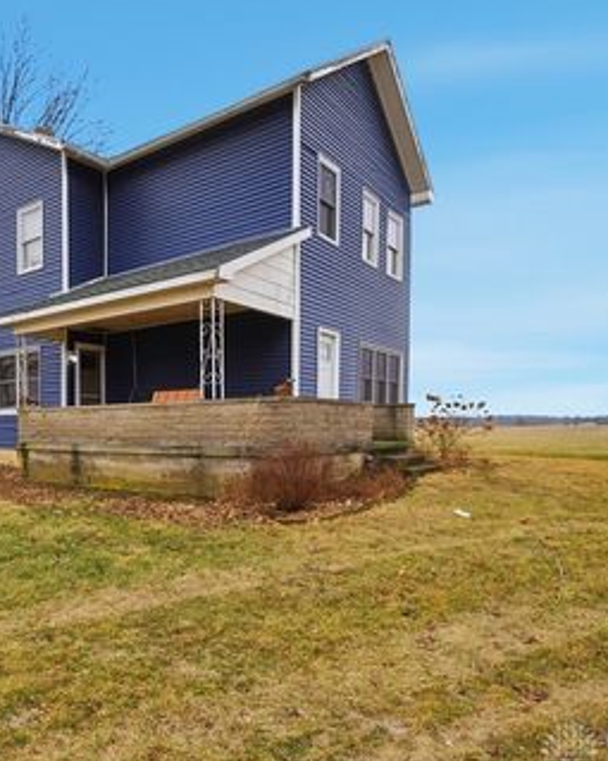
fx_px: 495
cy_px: 378
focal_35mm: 22
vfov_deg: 75.1
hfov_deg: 59.7
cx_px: 153
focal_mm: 10
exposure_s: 1/2000
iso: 100
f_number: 4
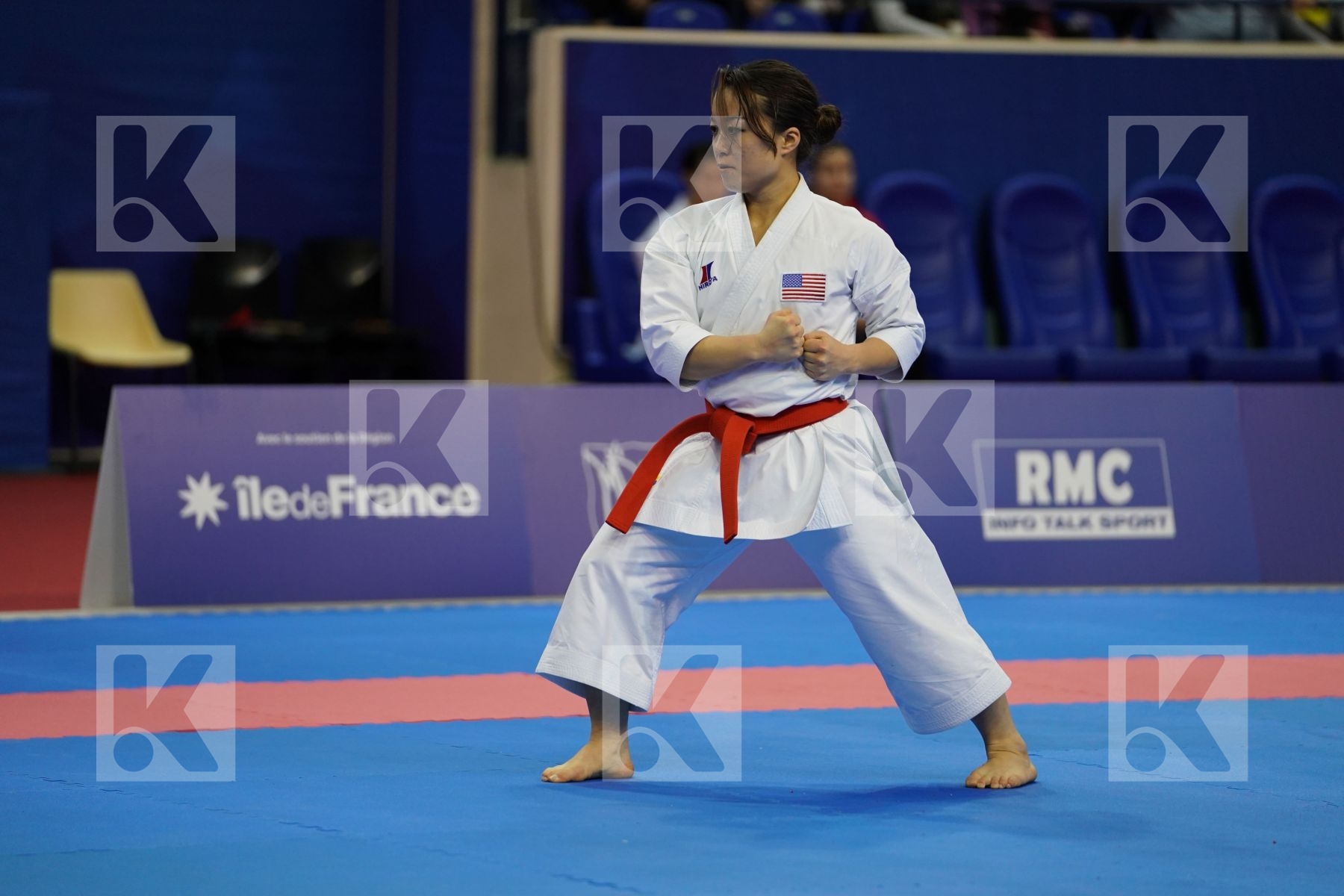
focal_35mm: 170
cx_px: 672
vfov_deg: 8.1
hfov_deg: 12.1
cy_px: 448
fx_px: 6346
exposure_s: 1/500
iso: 1600
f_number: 2.8
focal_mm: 170
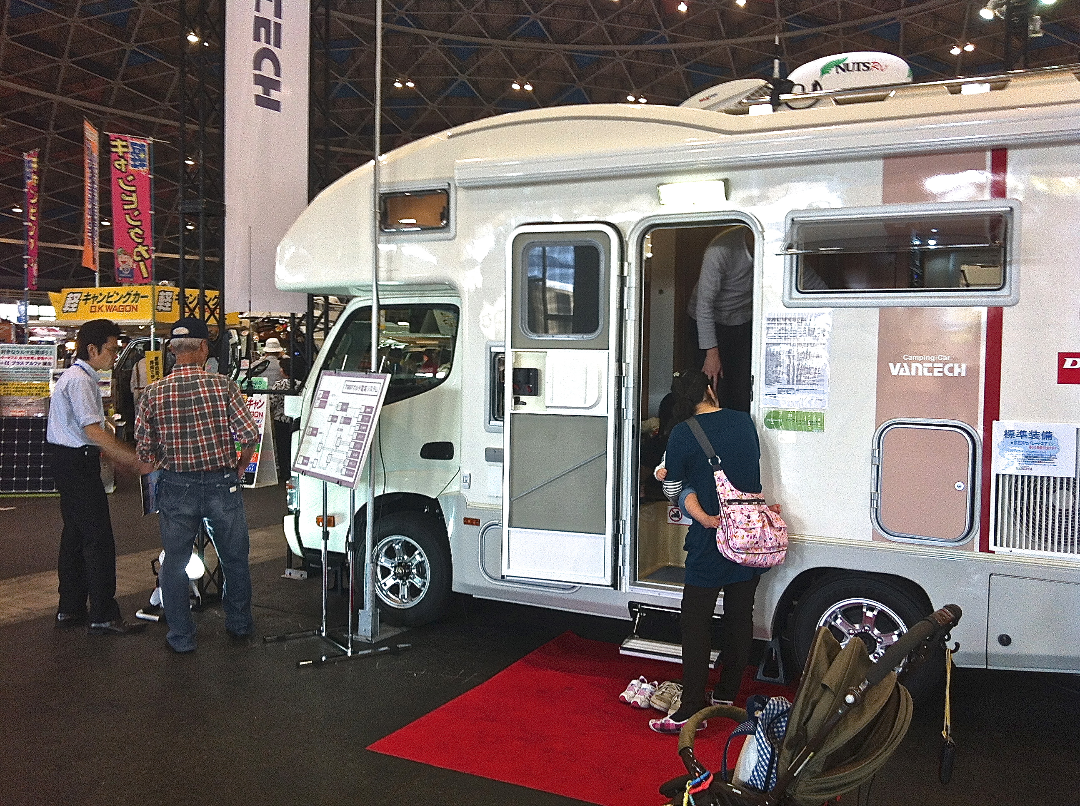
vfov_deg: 40.6
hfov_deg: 52.7
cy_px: 403
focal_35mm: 35
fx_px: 1090
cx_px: 540
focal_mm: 3.85
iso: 100
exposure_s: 1/30
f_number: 2.8
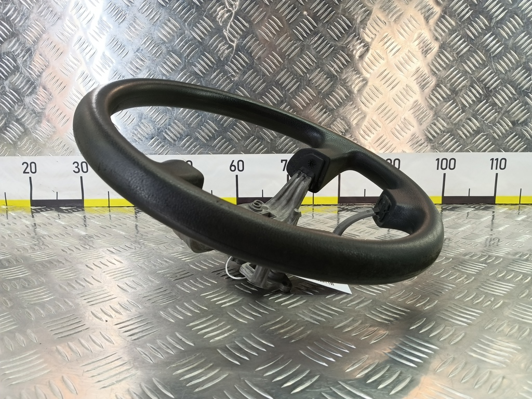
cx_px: 266
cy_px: 200
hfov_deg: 73.9
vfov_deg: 58.9
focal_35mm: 23
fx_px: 353
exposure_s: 1/50
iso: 122
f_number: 1.6
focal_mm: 4.11
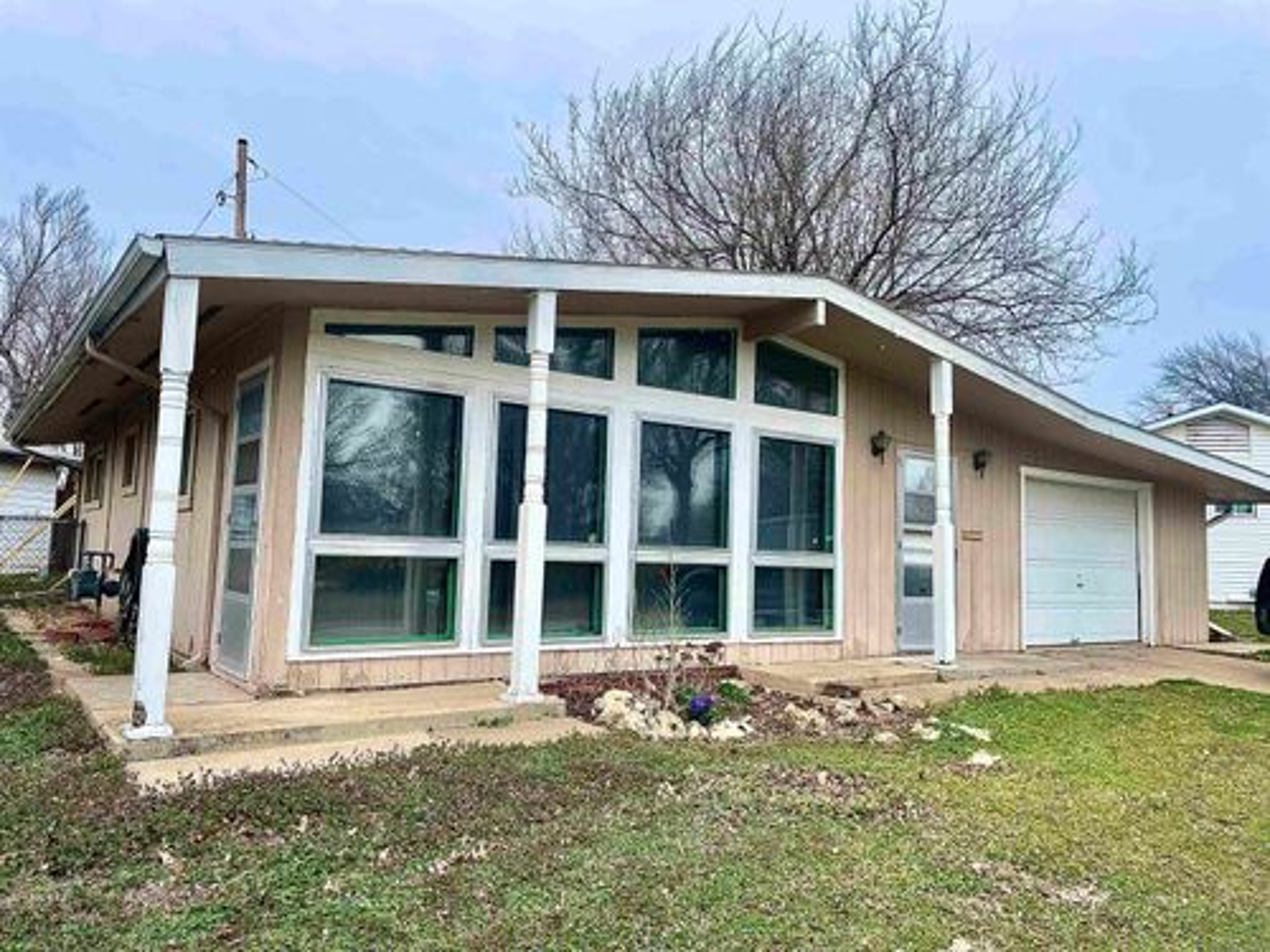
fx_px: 954
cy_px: 476
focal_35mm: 26
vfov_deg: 53.1
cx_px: 635
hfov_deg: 67.3
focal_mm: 4.2
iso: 32
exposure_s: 1/1182
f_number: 1.6
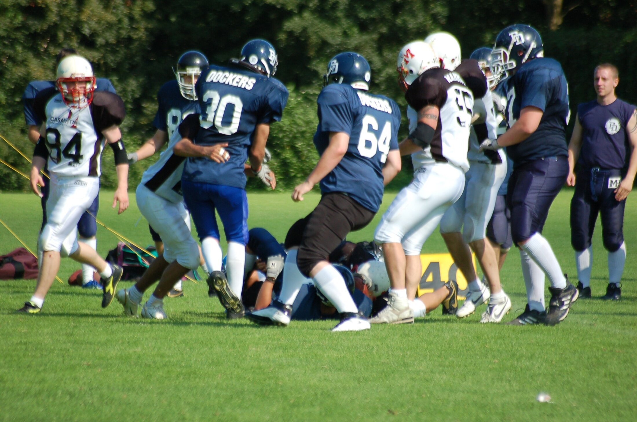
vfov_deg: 3.0
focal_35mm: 450
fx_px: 7947
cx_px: 318
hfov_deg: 4.6
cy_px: 211
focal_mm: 300
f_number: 5.6
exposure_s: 1/800
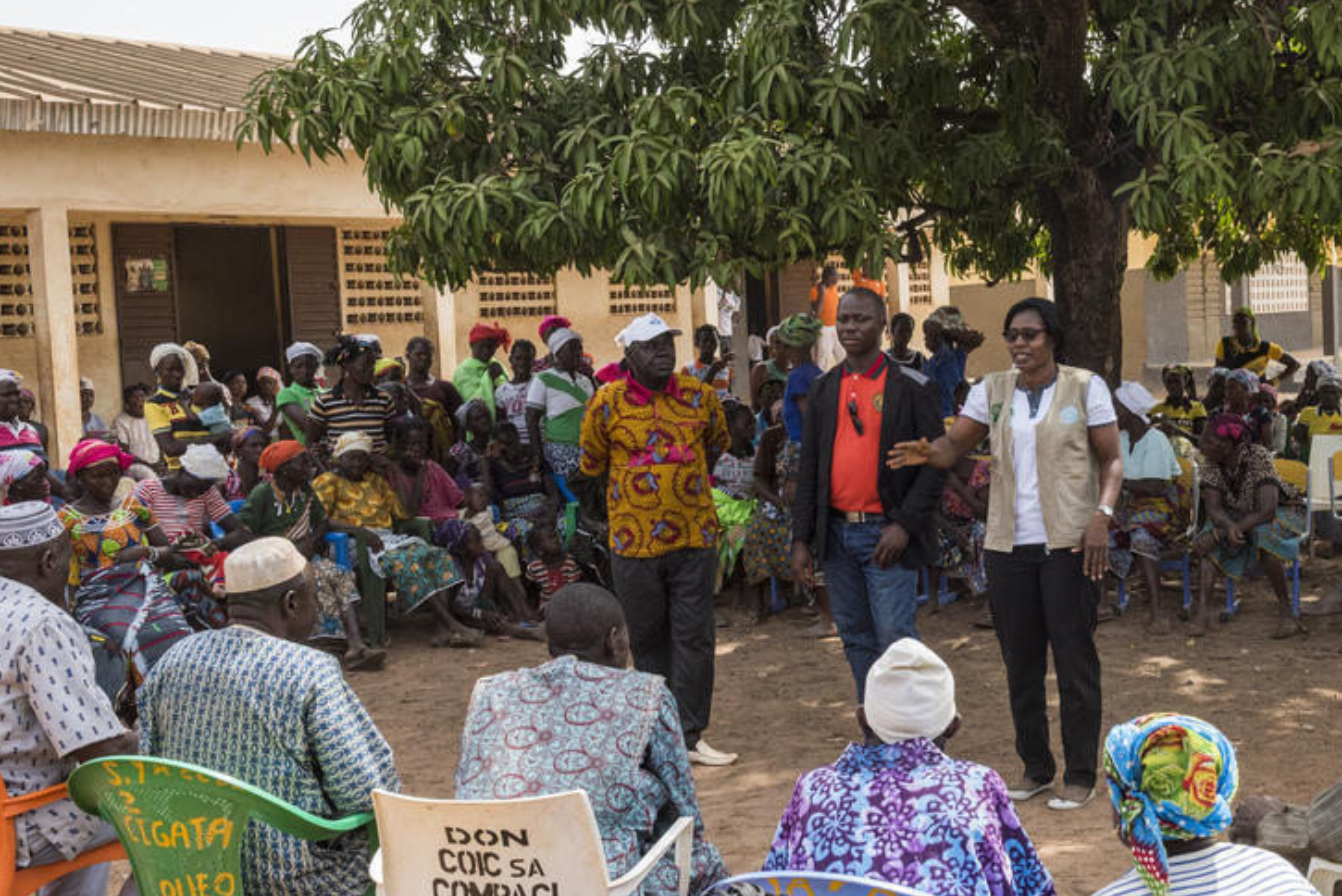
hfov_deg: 37.0
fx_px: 1976
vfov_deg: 25.5
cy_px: 458
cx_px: 924
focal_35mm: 53
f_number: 13
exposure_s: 1/640
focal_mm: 32
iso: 1000
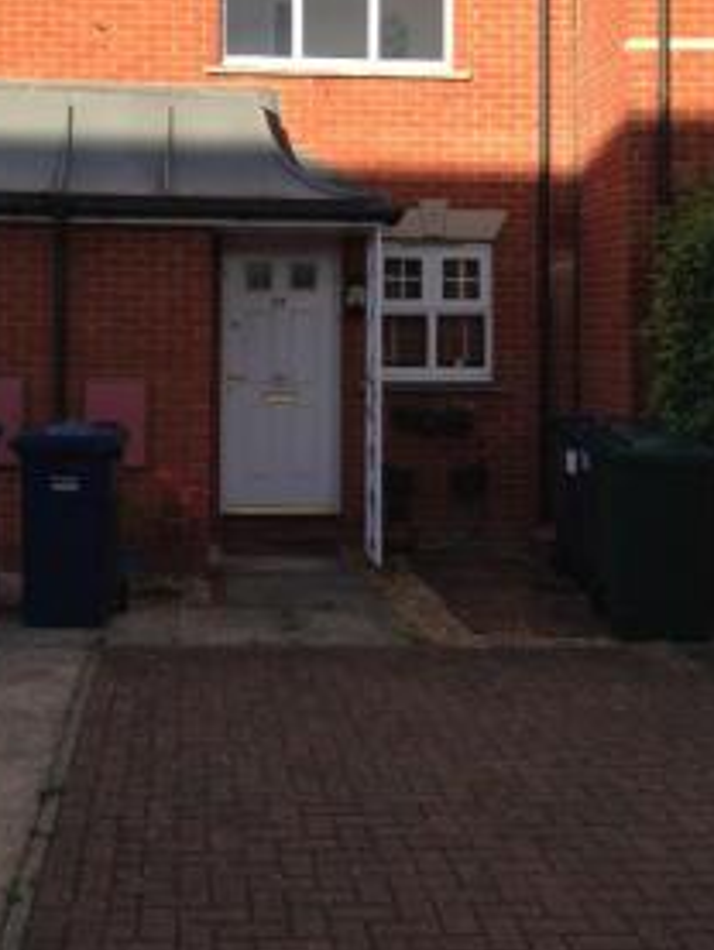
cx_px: 295
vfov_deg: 36.2
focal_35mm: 52
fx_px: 1429
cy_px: 280
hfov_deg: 28.0
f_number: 2.4
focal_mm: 4.12
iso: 50
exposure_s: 1/401
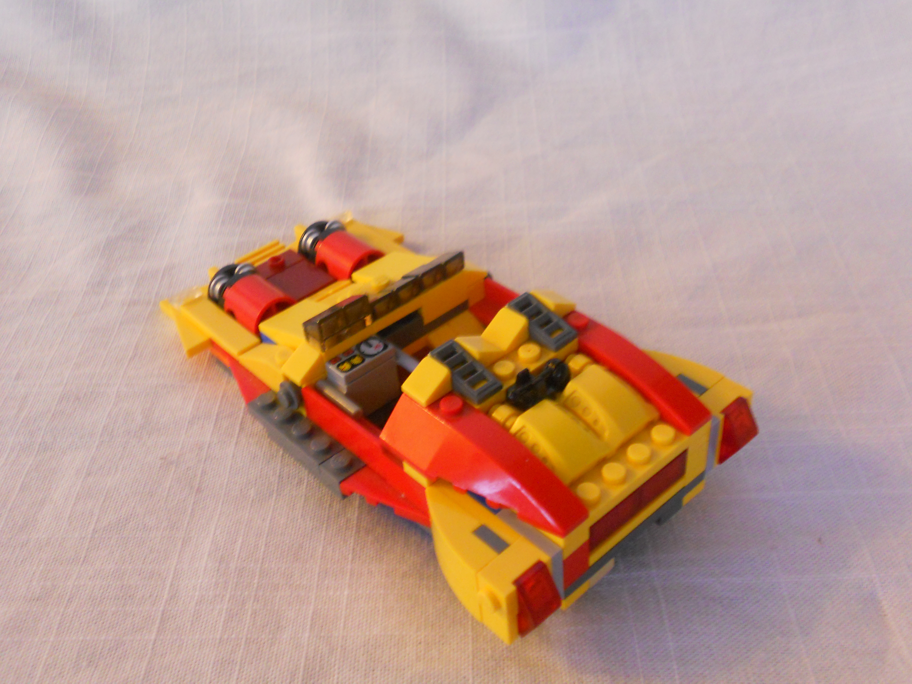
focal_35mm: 38
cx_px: 456
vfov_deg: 37.7
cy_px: 342
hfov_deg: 49.0
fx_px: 1001
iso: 400
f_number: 3.9
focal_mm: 6.9
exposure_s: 1/1.6
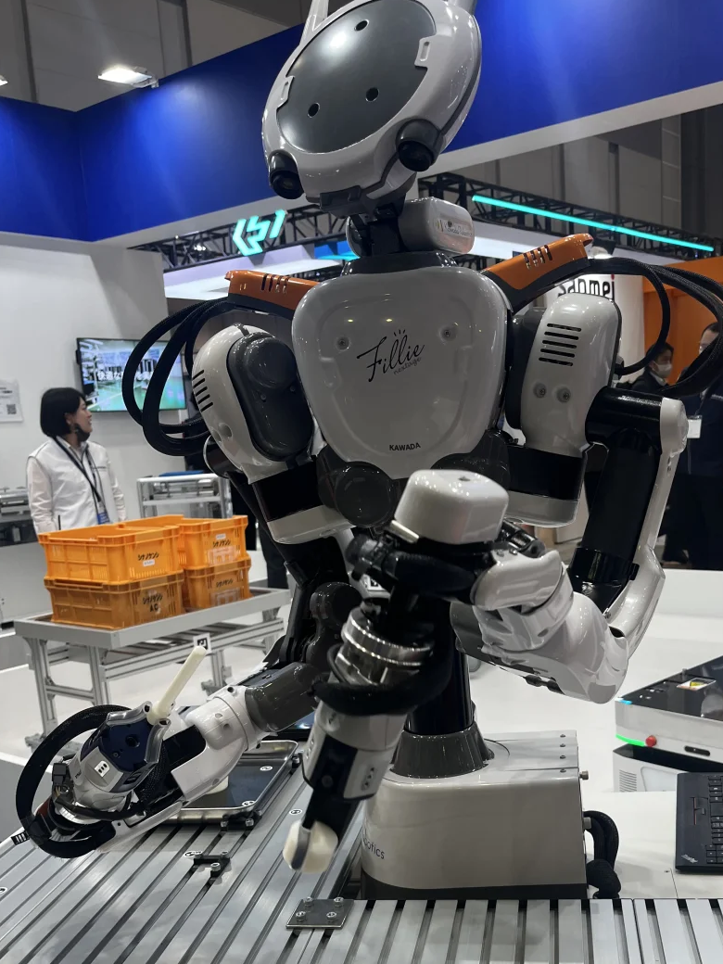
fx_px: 1003
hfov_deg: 39.5
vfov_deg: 50.6
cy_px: 627
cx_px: 437
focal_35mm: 36
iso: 50
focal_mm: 5.1
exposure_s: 1/100
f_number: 1.6
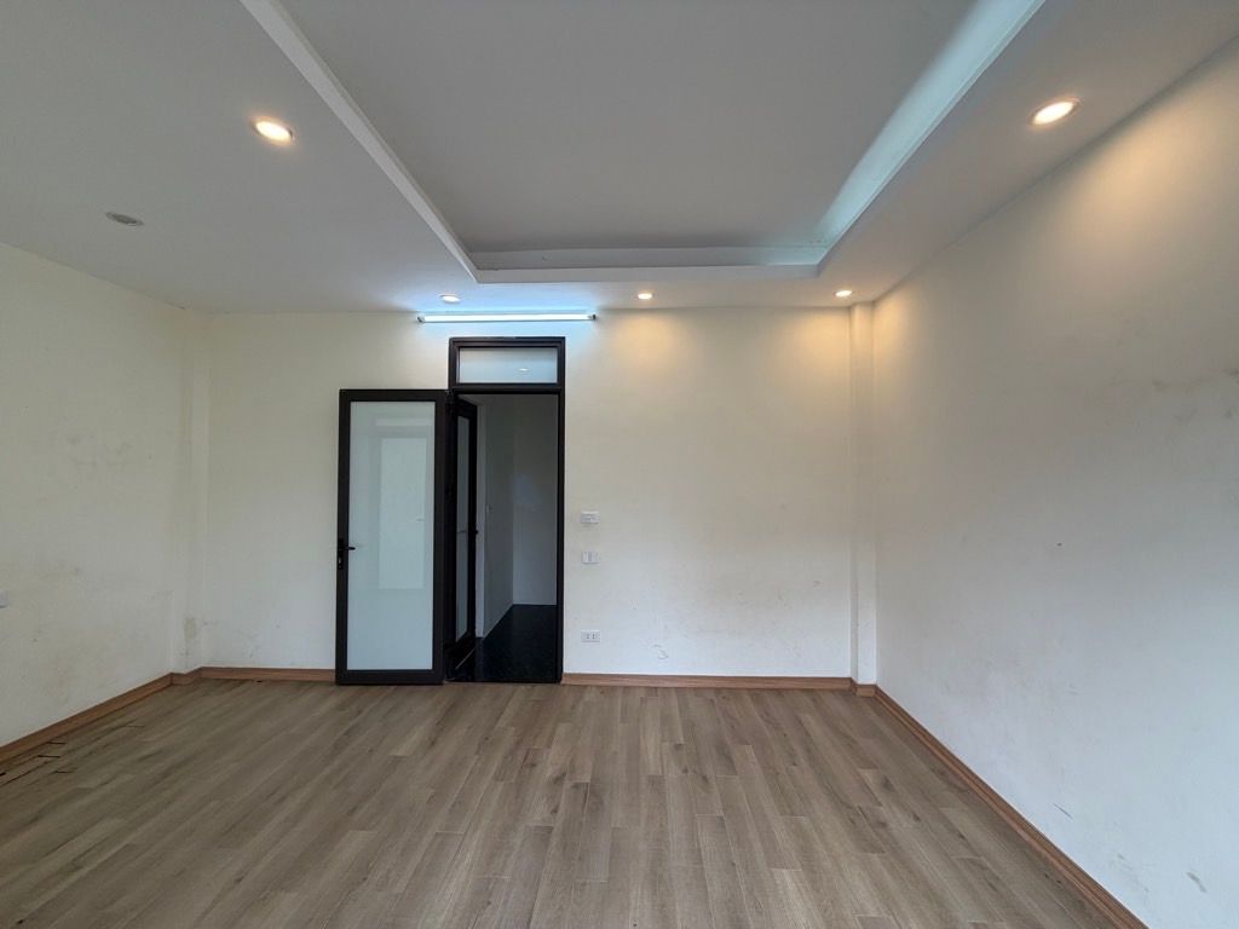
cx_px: 620
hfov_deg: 102.1
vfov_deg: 85.7
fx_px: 501
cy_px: 464
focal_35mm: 14
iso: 100
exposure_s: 1/100
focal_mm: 2.22
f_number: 2.2
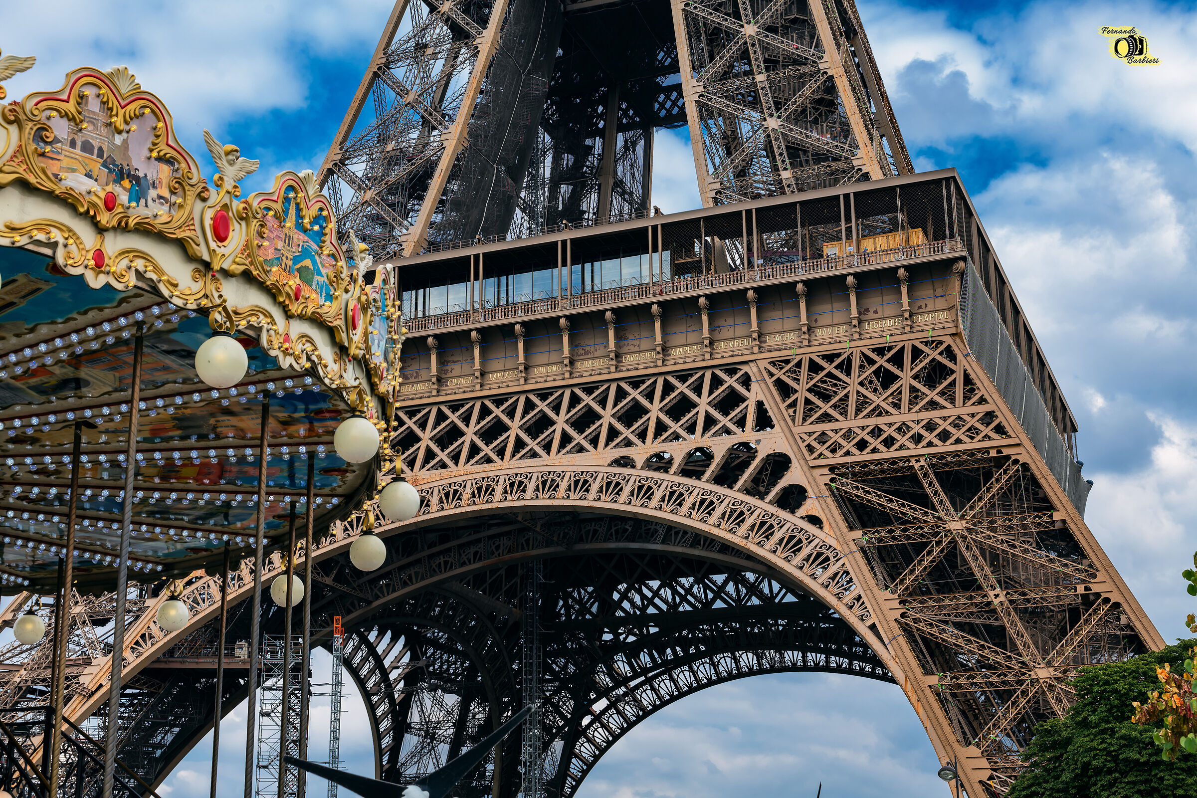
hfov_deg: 36.2
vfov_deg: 24.6
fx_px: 1829
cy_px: 399
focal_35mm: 55
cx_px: 598
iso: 64
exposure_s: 1/50
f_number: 11
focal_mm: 55
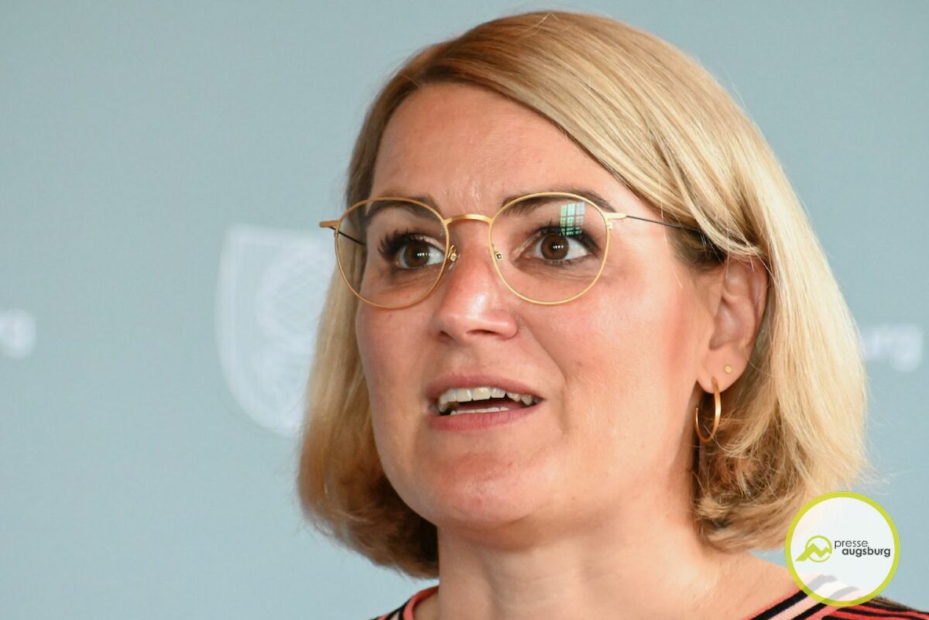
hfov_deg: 5.1
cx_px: 464
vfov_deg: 3.4
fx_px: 10454
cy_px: 310
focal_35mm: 405
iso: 10000
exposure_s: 1/200
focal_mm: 270
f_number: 8
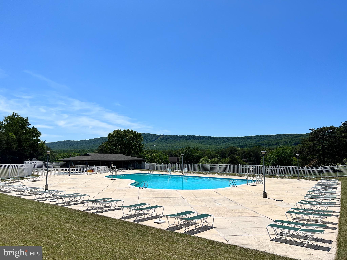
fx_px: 261
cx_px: 174
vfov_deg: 53.1
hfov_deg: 67.3
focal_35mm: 26
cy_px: 130
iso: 50
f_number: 1.5
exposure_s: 1/8696
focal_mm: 5.7
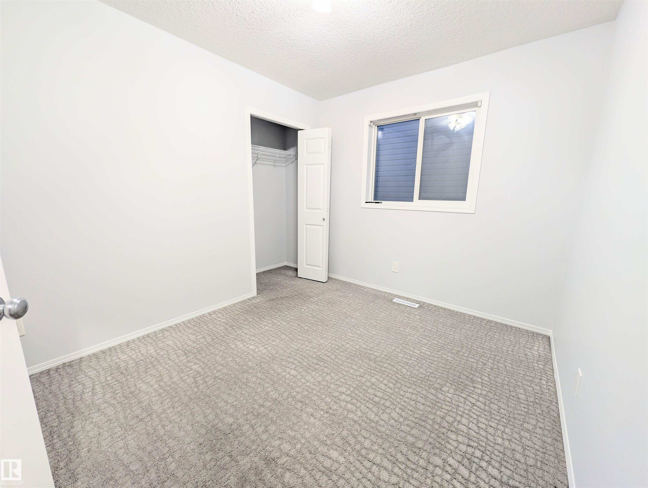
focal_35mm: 12
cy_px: 244
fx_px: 225
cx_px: 324
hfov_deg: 110.5
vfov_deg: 94.6
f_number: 1.7
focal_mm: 2.02
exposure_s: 1/40
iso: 43
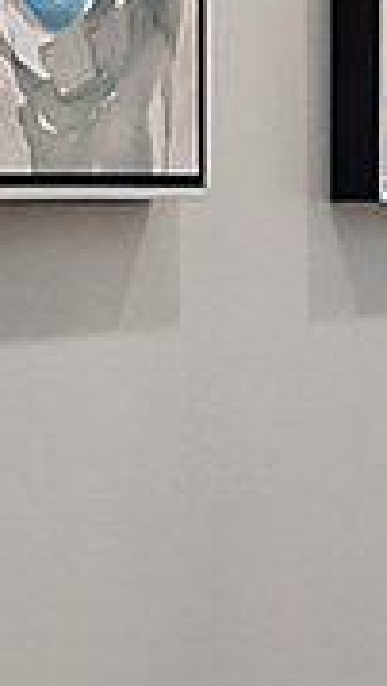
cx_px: -494
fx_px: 3276
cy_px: 259
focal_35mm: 180
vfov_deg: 11.9
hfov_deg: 6.5
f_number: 10
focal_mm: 10
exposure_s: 1
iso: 400
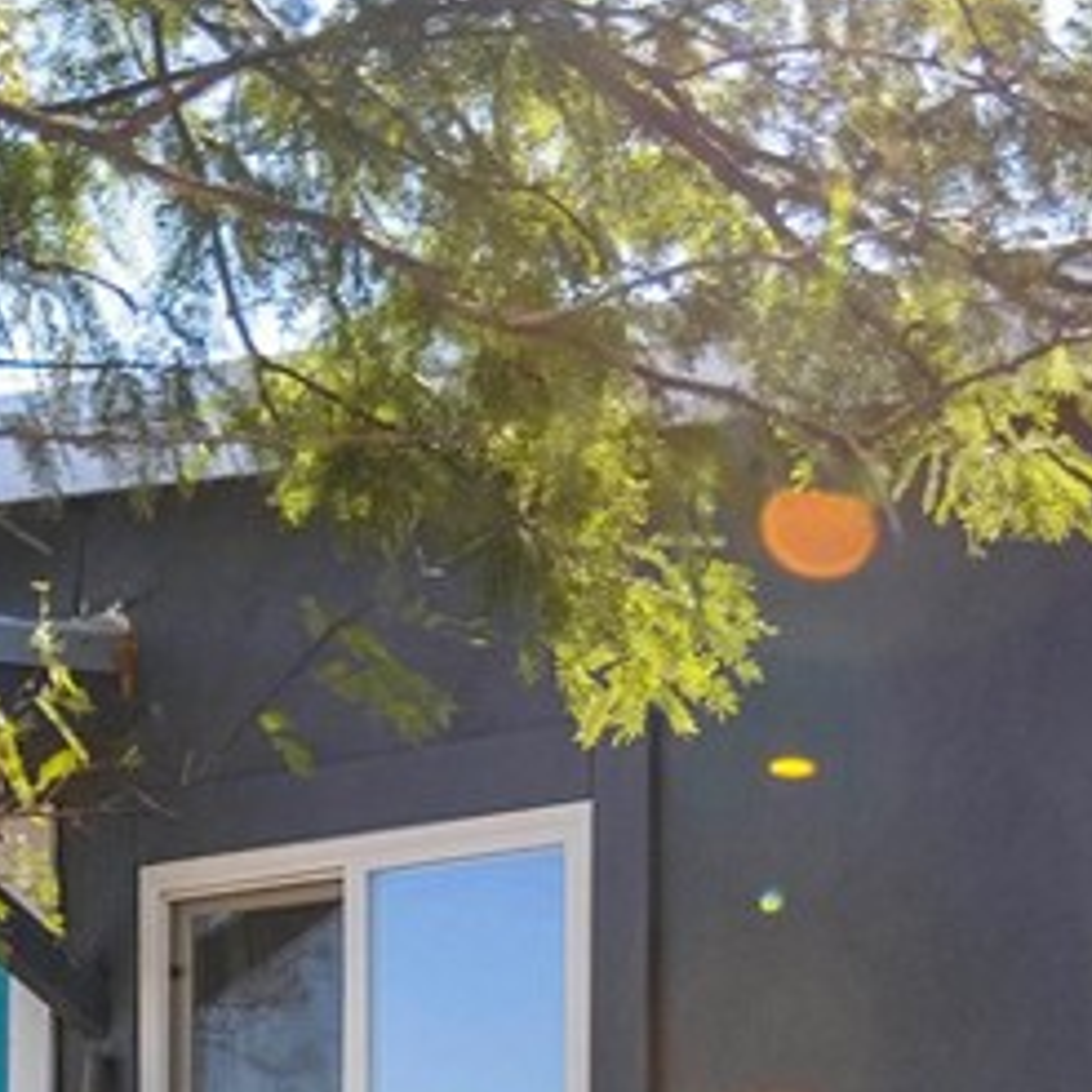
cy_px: 1301
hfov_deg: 17.2
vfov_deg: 16.6
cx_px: 706
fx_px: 3596
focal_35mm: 101
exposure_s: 1/800
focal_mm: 19
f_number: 3.8
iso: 250
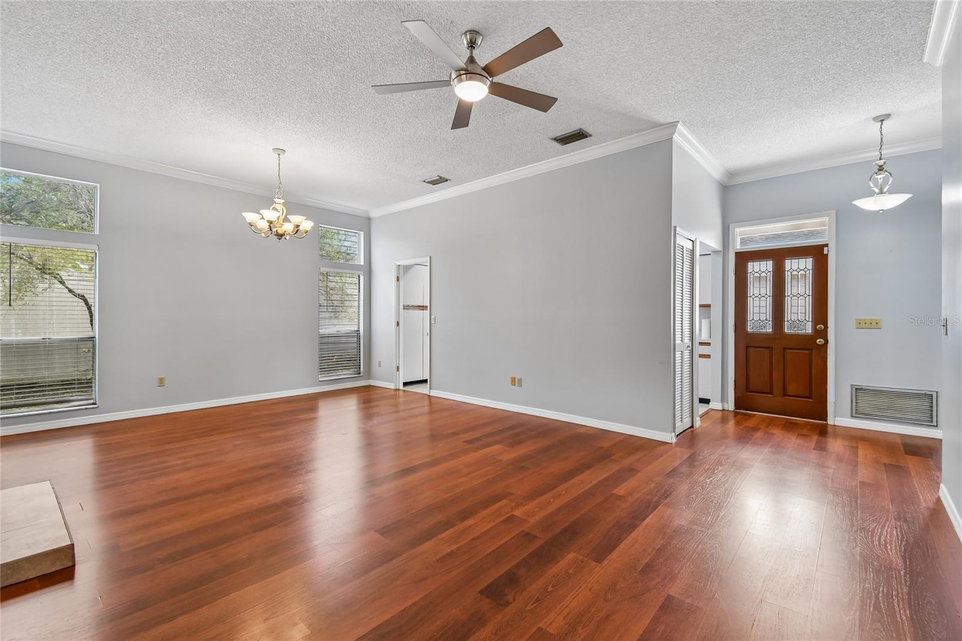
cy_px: 320
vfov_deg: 77.3
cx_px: 481
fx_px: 401
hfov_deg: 100.4
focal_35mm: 15
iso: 100
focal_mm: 10
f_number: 7.1
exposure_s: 1/6
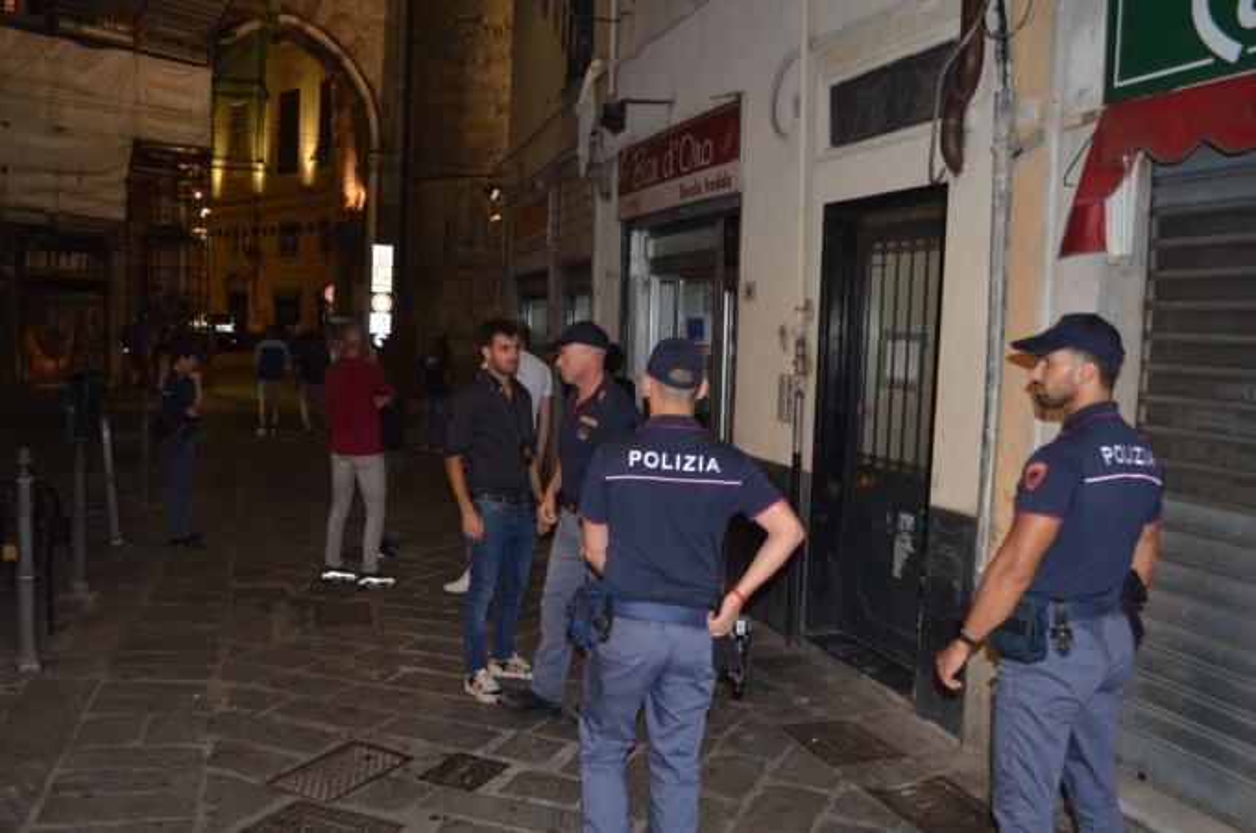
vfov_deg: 43.5
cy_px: 416
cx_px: 628
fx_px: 1045
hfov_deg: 62.0
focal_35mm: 30
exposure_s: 1/60
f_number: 3.8
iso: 800
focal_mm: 20
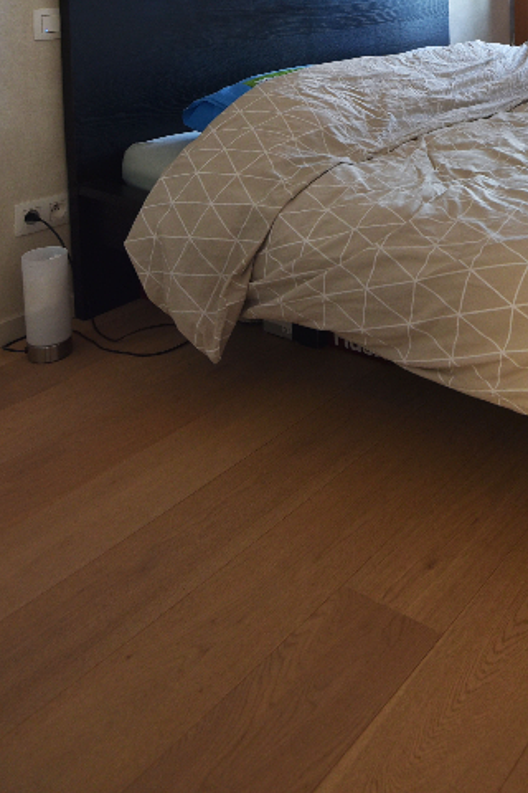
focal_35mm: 36
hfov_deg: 34.5
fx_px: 792
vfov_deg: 45.6
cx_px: 492
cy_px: 17
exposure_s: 1/60
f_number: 4
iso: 400
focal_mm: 16
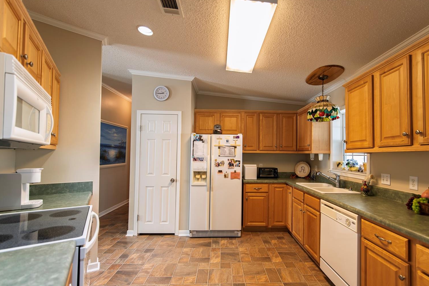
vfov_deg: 73.7
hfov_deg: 96.6
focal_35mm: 16
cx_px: 227
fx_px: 191
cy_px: 149
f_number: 2.8
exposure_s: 1/25
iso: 100
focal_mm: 15
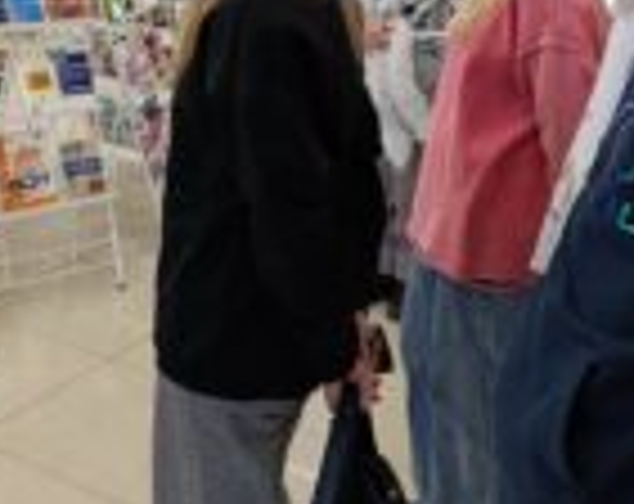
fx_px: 1048
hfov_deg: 32.5
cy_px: 40
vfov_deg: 26.1
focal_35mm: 56
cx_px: 108
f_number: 1.6
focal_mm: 6.14
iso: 1000
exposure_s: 1/120
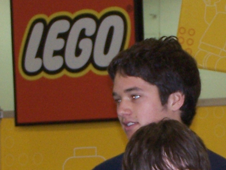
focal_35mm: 251
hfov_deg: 7.9
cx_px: 181
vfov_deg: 5.9
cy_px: 168
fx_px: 1639
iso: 140
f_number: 3.2
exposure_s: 1/90
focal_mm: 11.5
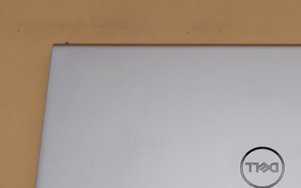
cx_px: 257
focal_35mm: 66
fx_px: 541
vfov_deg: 19.1
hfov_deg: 30.0
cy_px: 195
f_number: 1.8
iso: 50
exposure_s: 1/320
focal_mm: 4.36
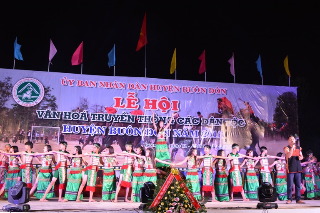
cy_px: 106
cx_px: 160
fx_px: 387
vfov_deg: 30.8
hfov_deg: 45.0
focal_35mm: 44
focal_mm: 29
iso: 1600
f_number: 7.1
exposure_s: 1/30
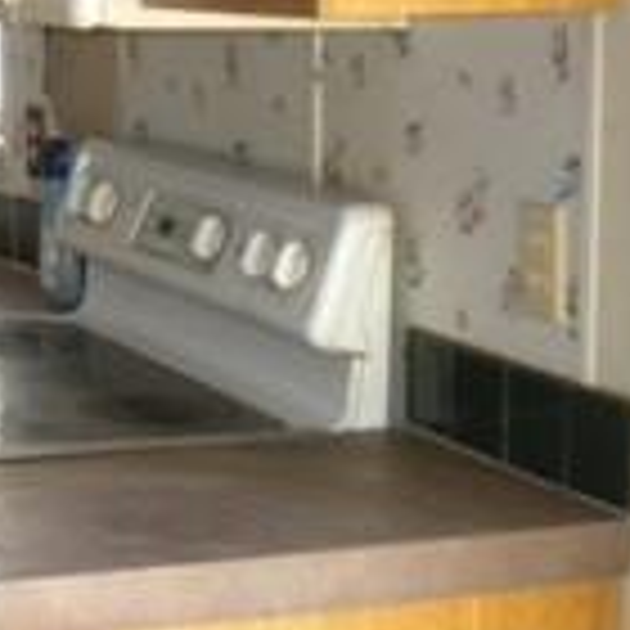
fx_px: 2183
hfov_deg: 14.9
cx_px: -392
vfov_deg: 16.3
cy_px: 148
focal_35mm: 106
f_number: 3.1
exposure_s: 1/30
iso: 400
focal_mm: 6.3
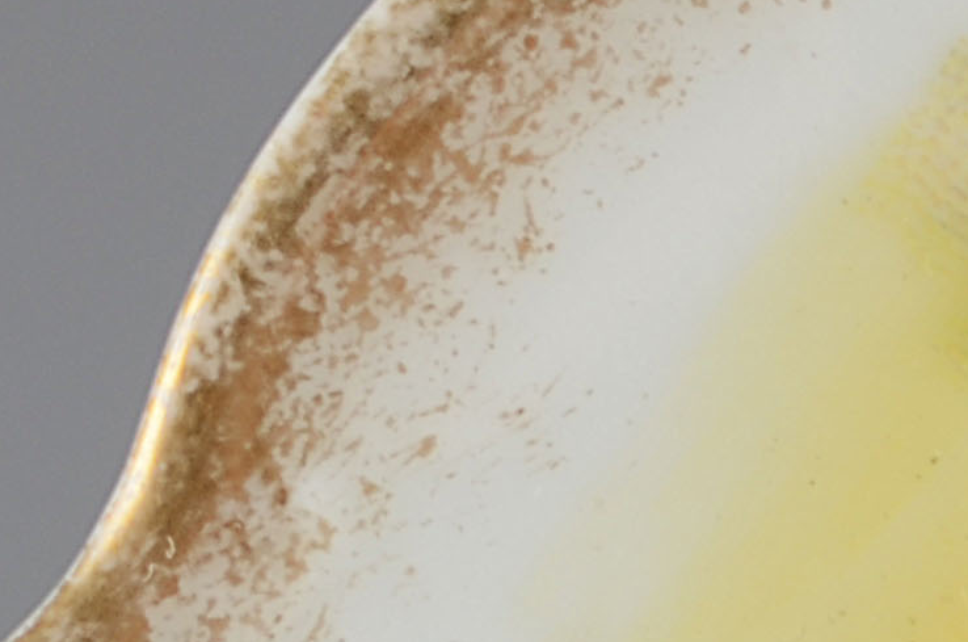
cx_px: 2286
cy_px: 428
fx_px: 12908
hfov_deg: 4.2
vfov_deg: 2.8
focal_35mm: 481
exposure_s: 1/80
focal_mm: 48
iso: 100
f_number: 11
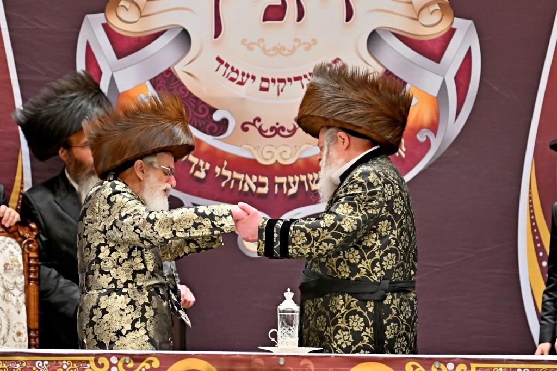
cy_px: 186
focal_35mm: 270
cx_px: 278
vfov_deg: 5.1
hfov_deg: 7.6
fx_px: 4176
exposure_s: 1/800
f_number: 2.8
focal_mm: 180
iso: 640
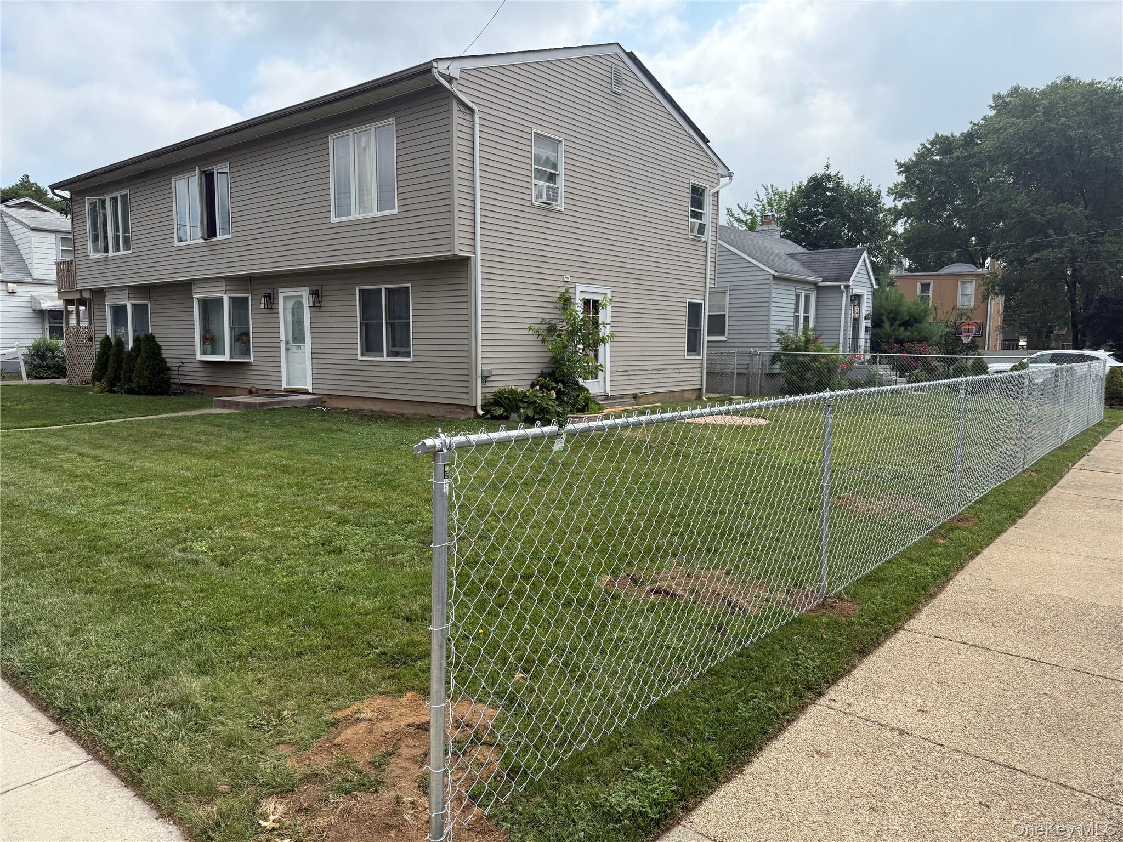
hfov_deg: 71.6
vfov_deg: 56.8
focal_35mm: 24
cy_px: 421
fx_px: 779
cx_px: 562
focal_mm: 6.76
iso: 100
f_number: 1.78
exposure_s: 1/3584
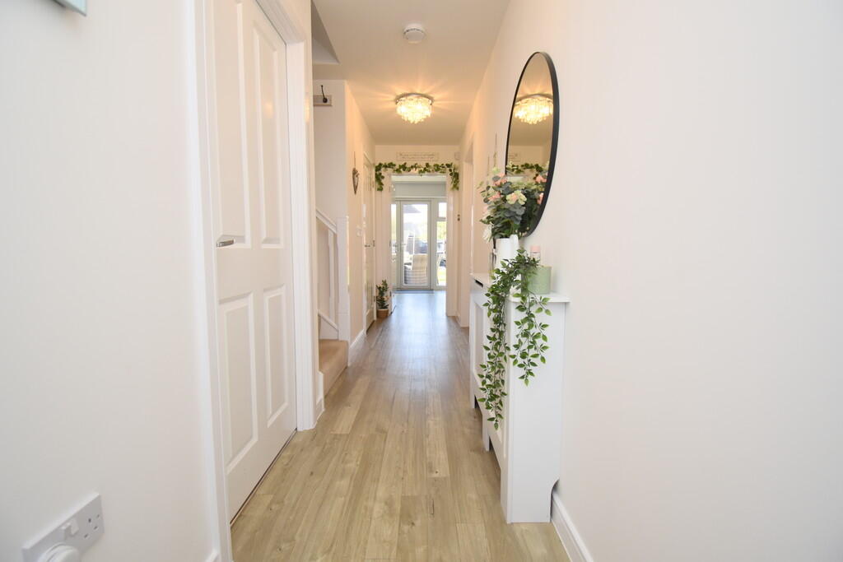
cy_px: 281
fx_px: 351
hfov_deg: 100.4
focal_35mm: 15
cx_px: 422
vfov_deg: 77.3
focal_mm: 10
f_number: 5
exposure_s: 1/200
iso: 500
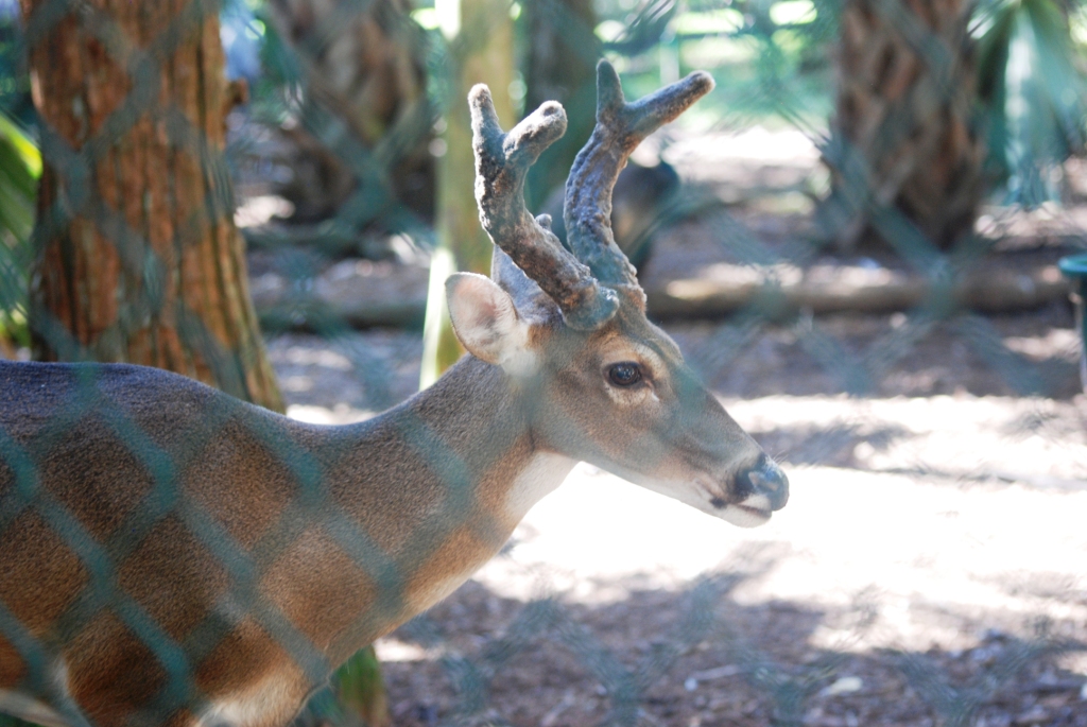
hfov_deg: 15.9
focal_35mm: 129
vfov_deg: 10.7
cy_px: 364
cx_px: 544
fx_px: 3899
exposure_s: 1/30
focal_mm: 86
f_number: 4
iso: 400
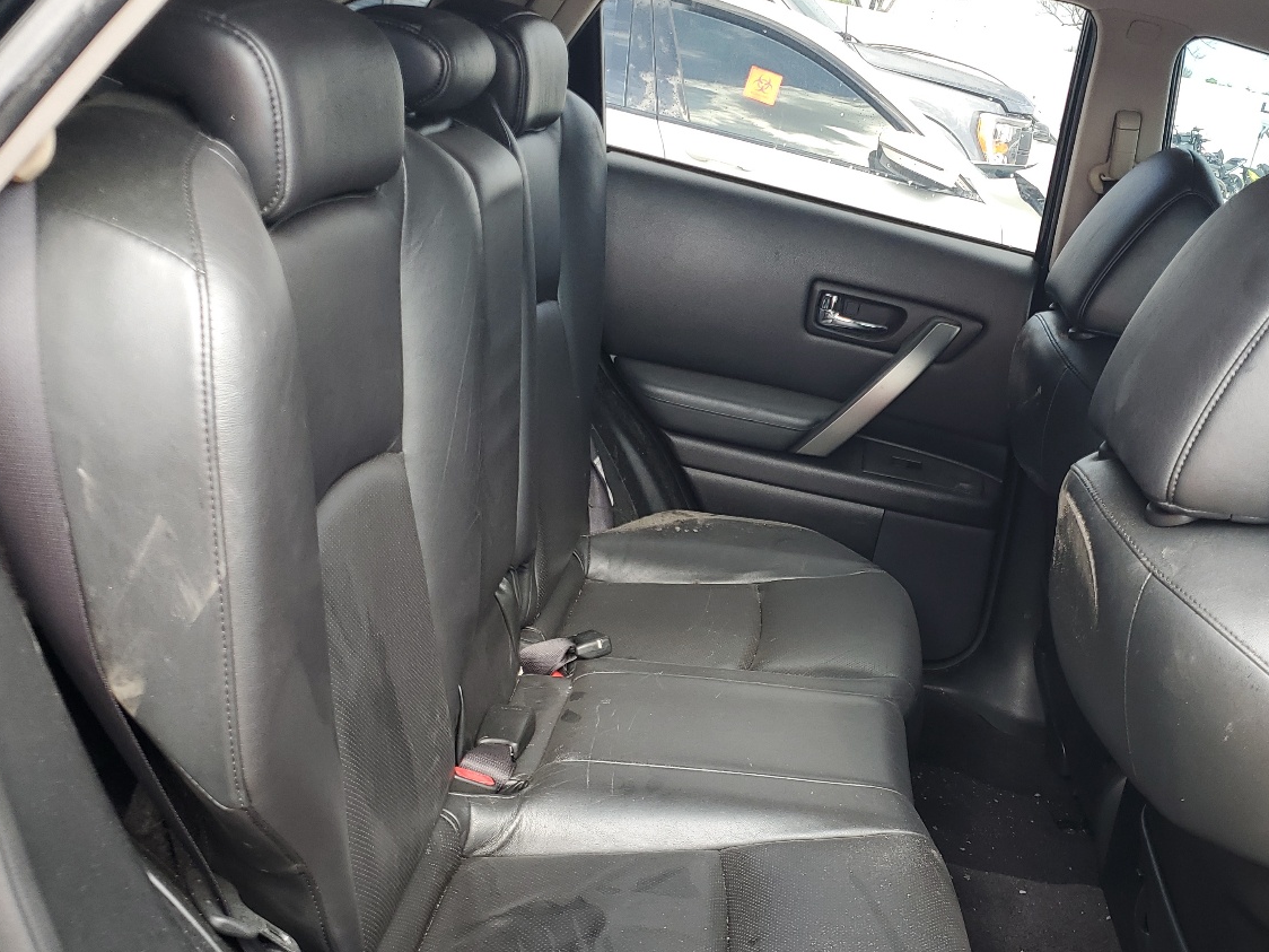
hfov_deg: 49.3
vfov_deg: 38.4
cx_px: 837
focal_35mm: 37
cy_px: 604
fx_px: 1356
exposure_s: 1/156
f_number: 1.5
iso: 50
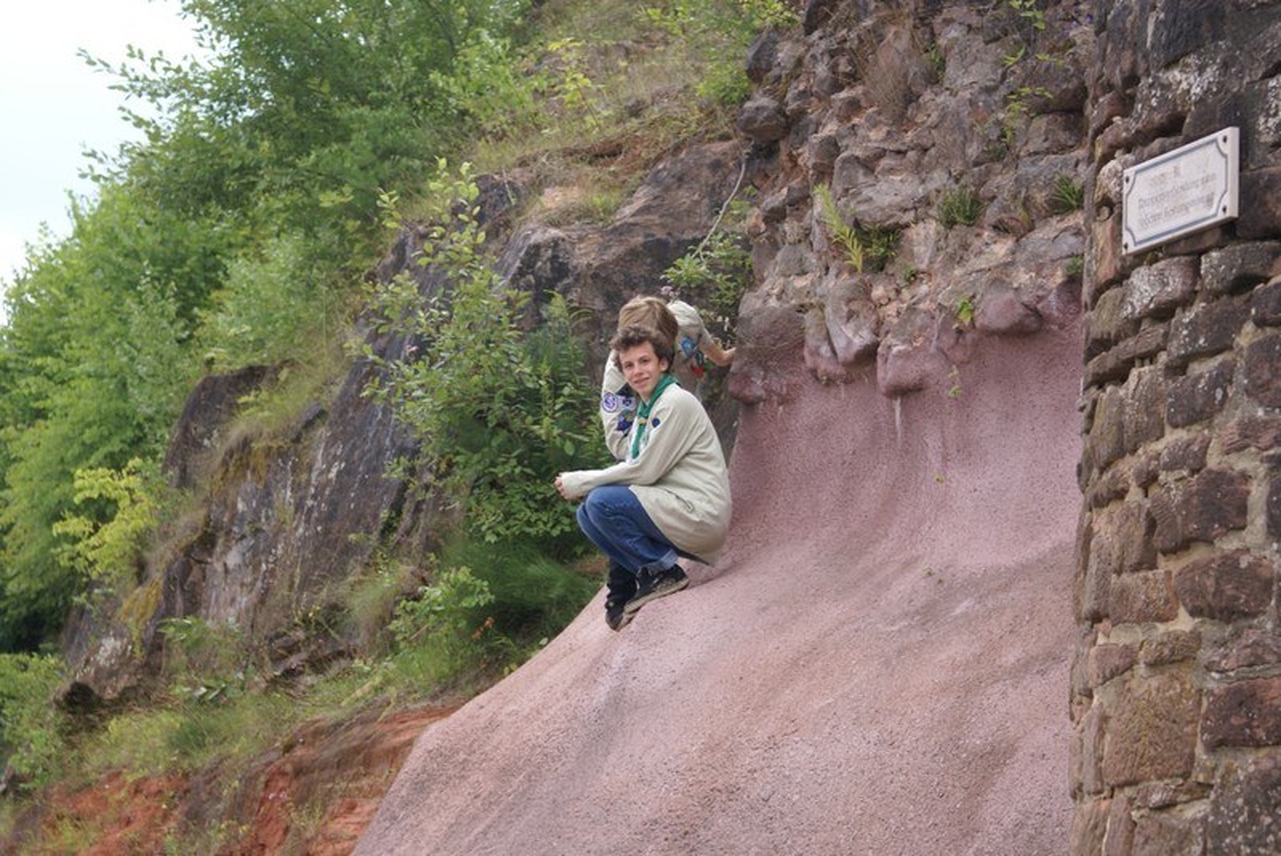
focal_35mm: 105
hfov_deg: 19.4
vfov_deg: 13.1
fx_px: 3740
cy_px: 428
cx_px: 640
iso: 250
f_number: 5.6
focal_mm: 70
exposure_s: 1/250
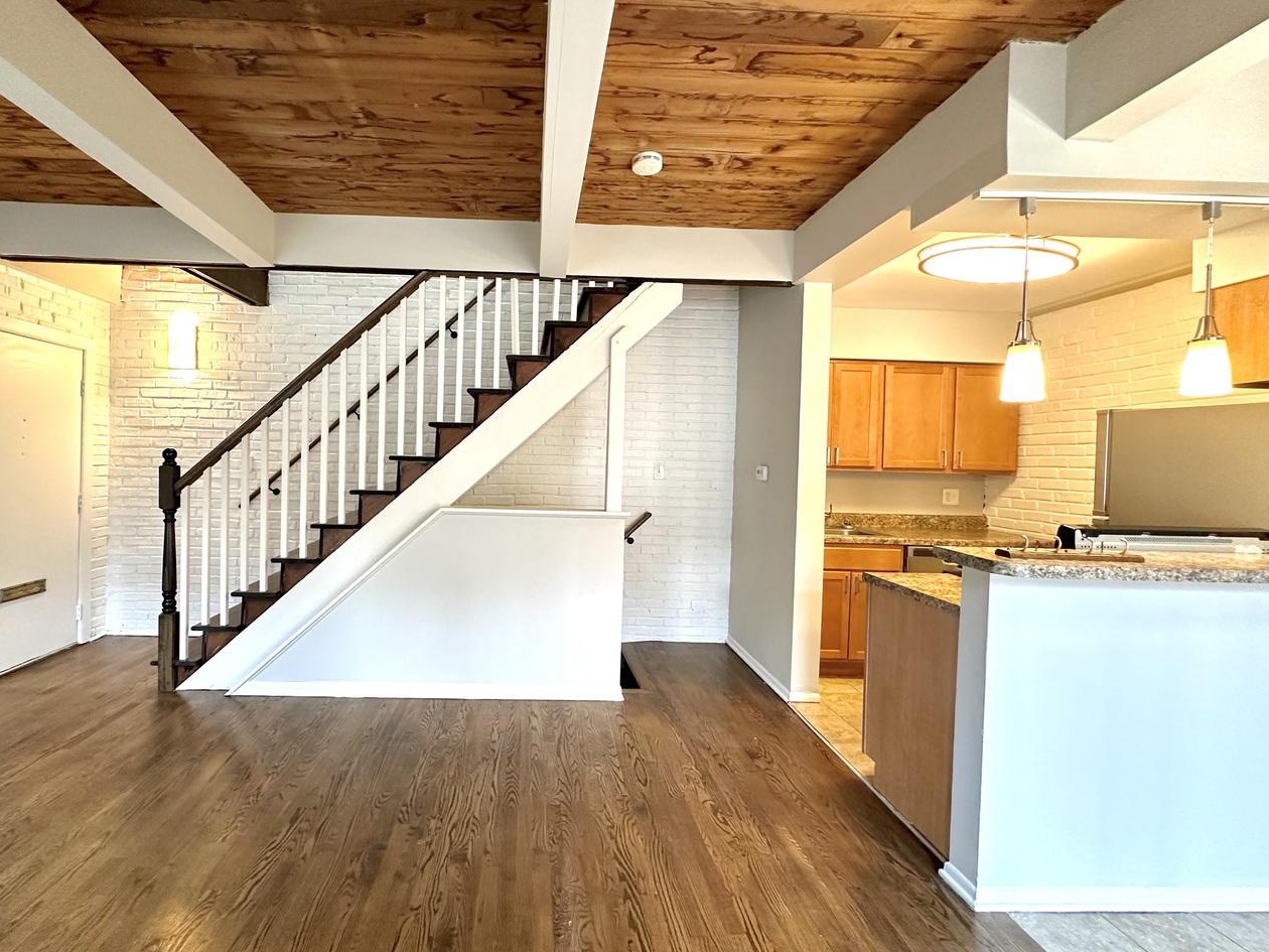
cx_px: 547
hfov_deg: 93.9
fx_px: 587
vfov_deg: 78.1
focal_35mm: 16
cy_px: 464
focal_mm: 2.22
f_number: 2.2
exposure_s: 1/60
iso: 250
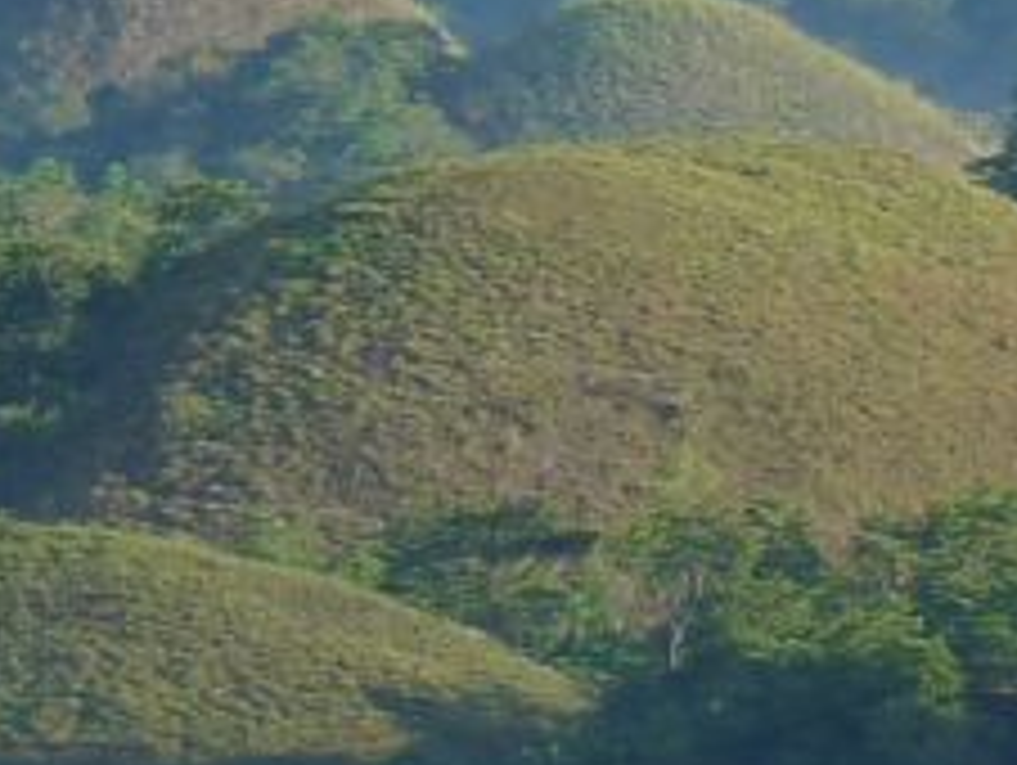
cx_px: 1710
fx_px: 30234
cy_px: 162
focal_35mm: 1028
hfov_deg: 1.9
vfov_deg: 1.4
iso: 100
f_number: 4.5
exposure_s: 1/250
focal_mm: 29.7
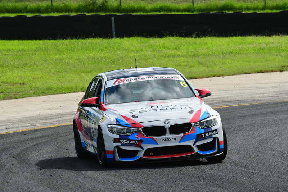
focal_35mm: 405
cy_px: 96
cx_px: 144
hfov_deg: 5.1
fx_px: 3241
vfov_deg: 3.4
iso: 800
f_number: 13
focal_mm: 270
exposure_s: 1/640
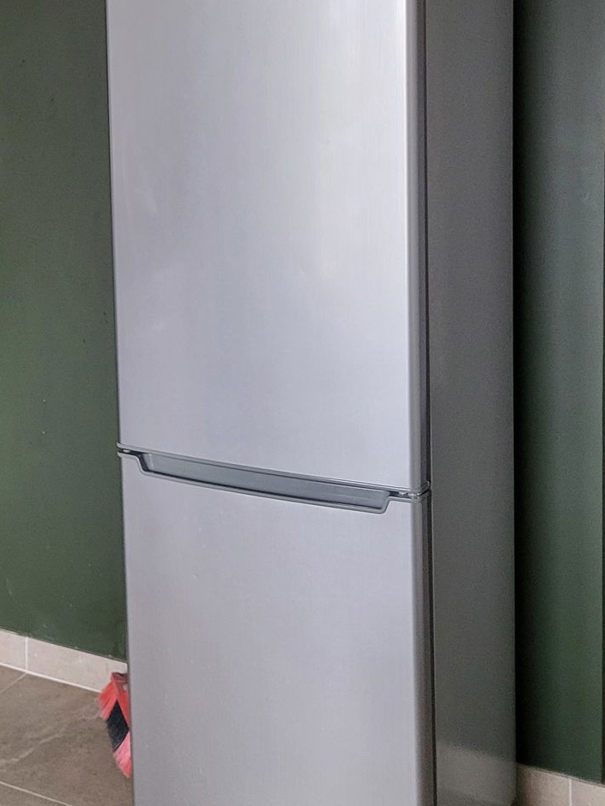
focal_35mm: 59
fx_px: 1375
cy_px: 192
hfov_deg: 23.2
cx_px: -71
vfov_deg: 32.0
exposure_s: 1/50
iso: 640
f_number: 1.8
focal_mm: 5.4
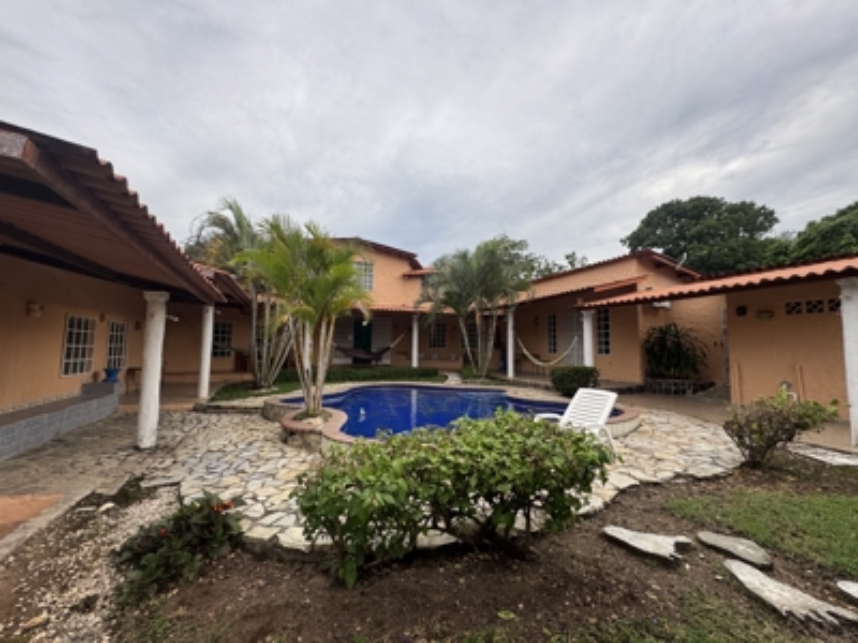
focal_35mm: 14
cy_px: 322
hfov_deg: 102.1
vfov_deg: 85.7
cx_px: 429
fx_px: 347
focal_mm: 2.22
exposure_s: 1/110
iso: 40
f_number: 2.2
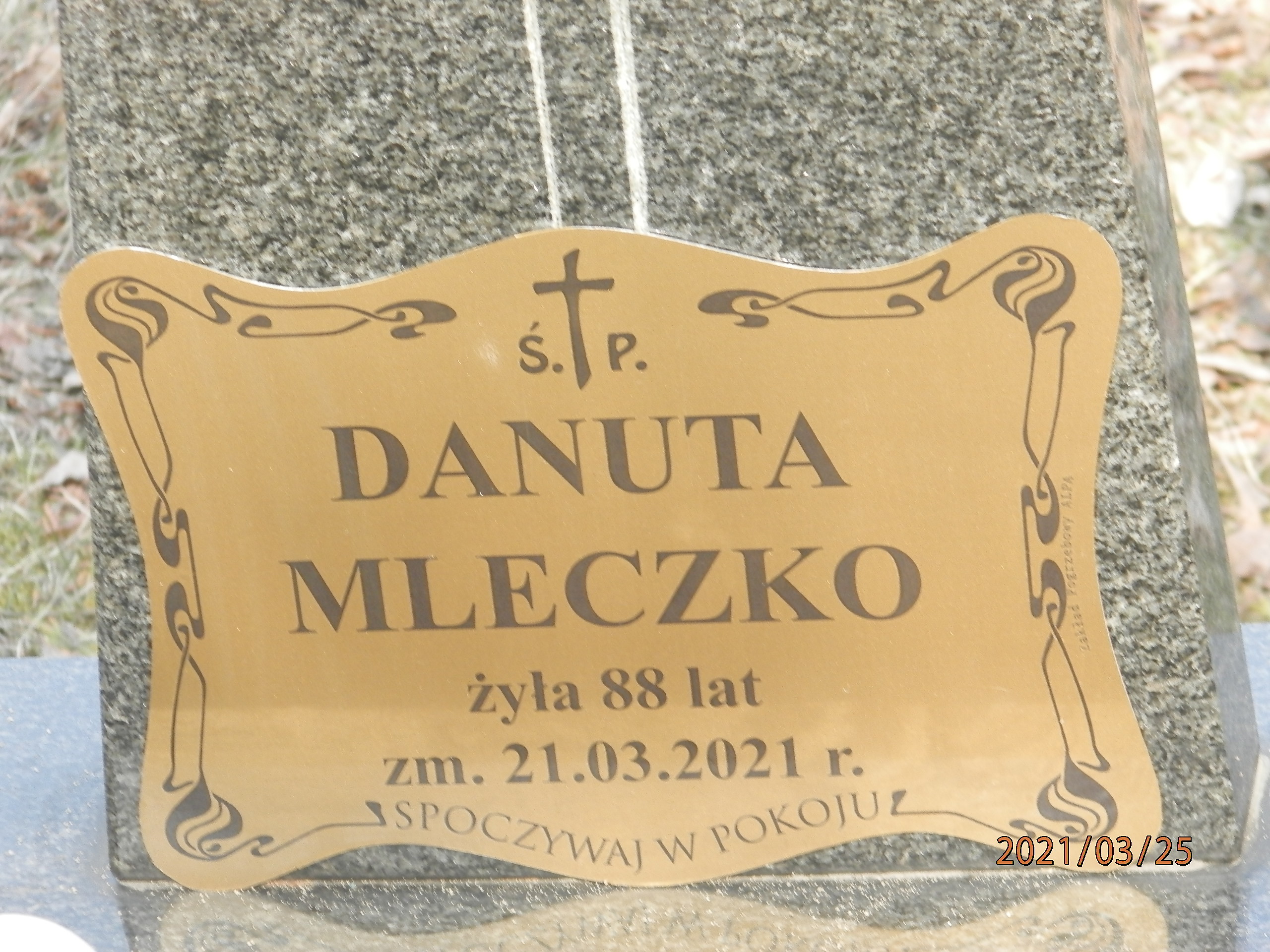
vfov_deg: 6.6
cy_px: 476
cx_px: 635
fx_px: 8218
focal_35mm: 224
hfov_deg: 8.8
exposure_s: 1/80
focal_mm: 40
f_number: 5.4
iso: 200
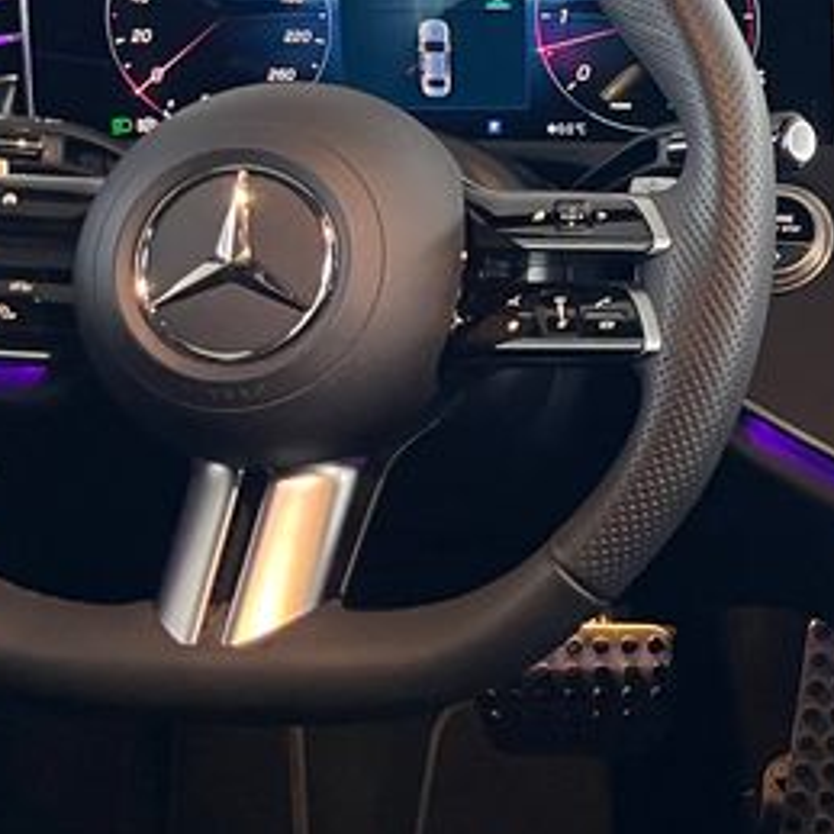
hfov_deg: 17.5
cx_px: 1191
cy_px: 97
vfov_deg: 18.8
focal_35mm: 91
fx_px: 2480
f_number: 1.6
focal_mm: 5.1
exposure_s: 1/54
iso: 250
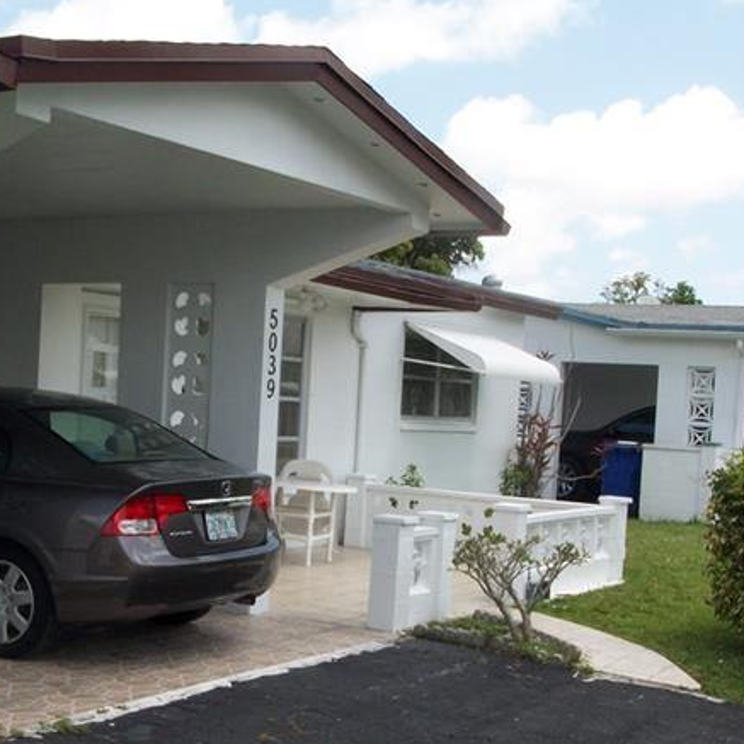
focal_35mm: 55
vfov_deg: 30.9
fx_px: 1337
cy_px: 480
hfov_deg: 31.0
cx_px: 305
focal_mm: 5.7
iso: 64
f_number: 5.5
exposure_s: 1/234
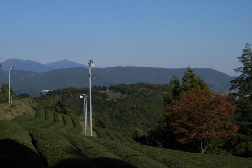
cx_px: 114
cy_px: 82
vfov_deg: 20.3
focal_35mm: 67
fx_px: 469
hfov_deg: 30.1
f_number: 11.6
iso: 80
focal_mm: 9.8
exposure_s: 1/160
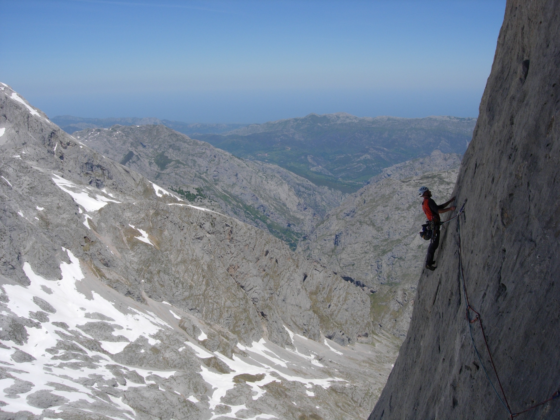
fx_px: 615
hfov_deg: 49.0
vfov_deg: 37.7
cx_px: 280
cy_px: 210
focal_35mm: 38
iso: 64
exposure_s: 1/1117
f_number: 4.8
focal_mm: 7.8
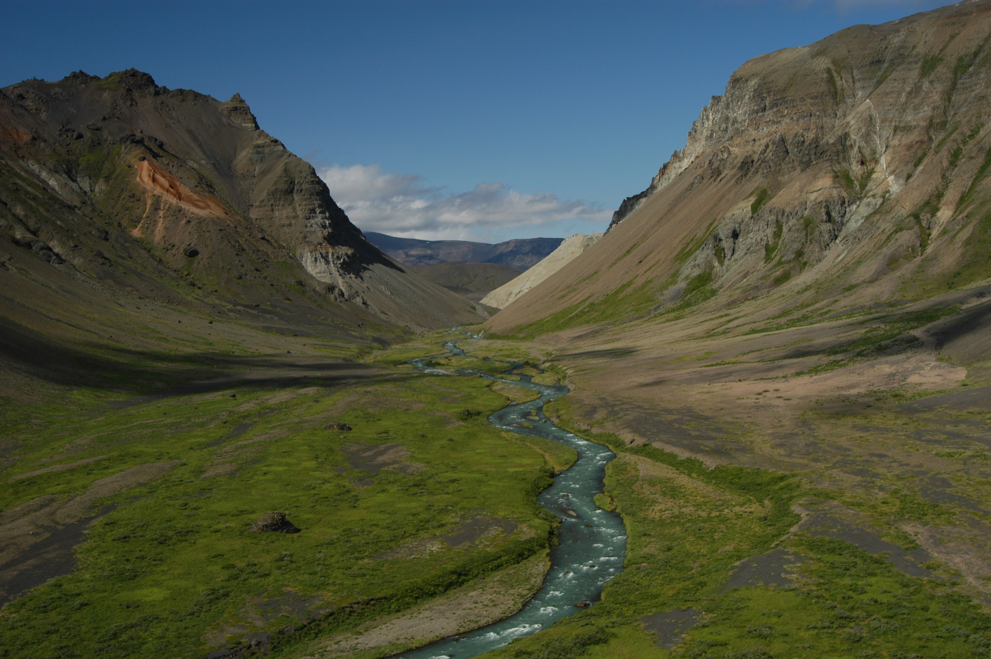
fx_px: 1155
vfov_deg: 31.8
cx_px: 496
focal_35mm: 42
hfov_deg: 46.4
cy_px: 330
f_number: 8
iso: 200
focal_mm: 28
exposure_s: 1/250
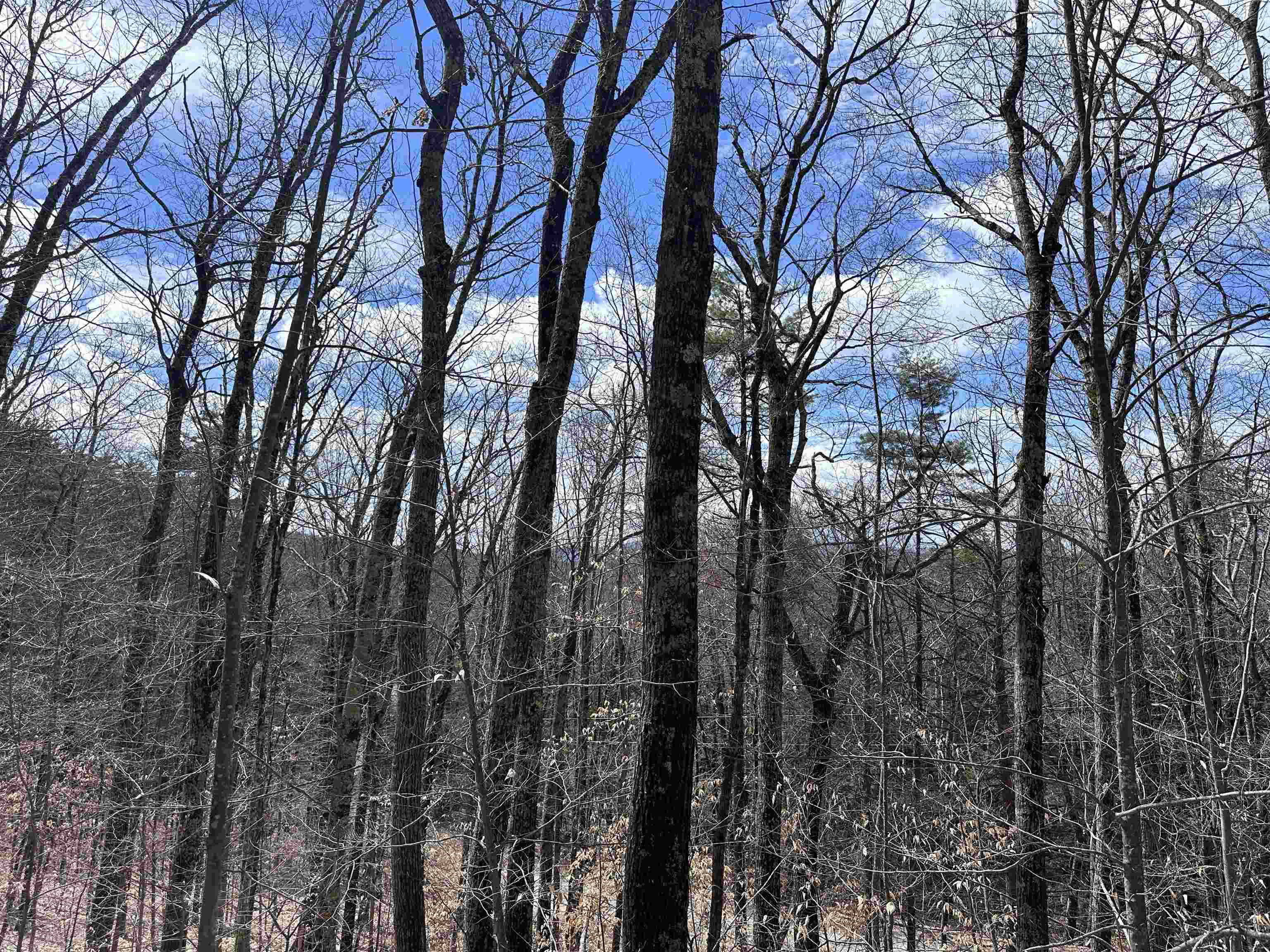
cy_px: 476
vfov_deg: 56.8
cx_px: 635
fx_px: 881
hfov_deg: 71.6
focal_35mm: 24
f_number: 1.78
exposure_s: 1/4762
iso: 80
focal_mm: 6.86
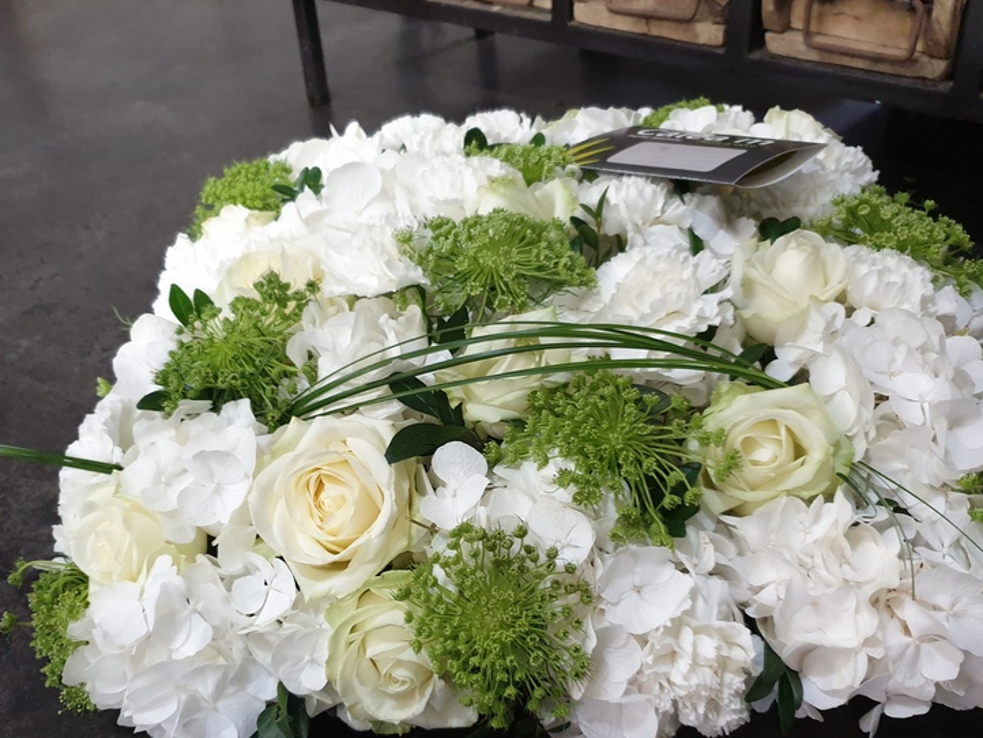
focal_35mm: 36
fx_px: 1023
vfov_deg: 39.4
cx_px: 479
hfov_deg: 51.3
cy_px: 466
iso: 320
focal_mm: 4.3
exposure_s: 1/50
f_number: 1.5
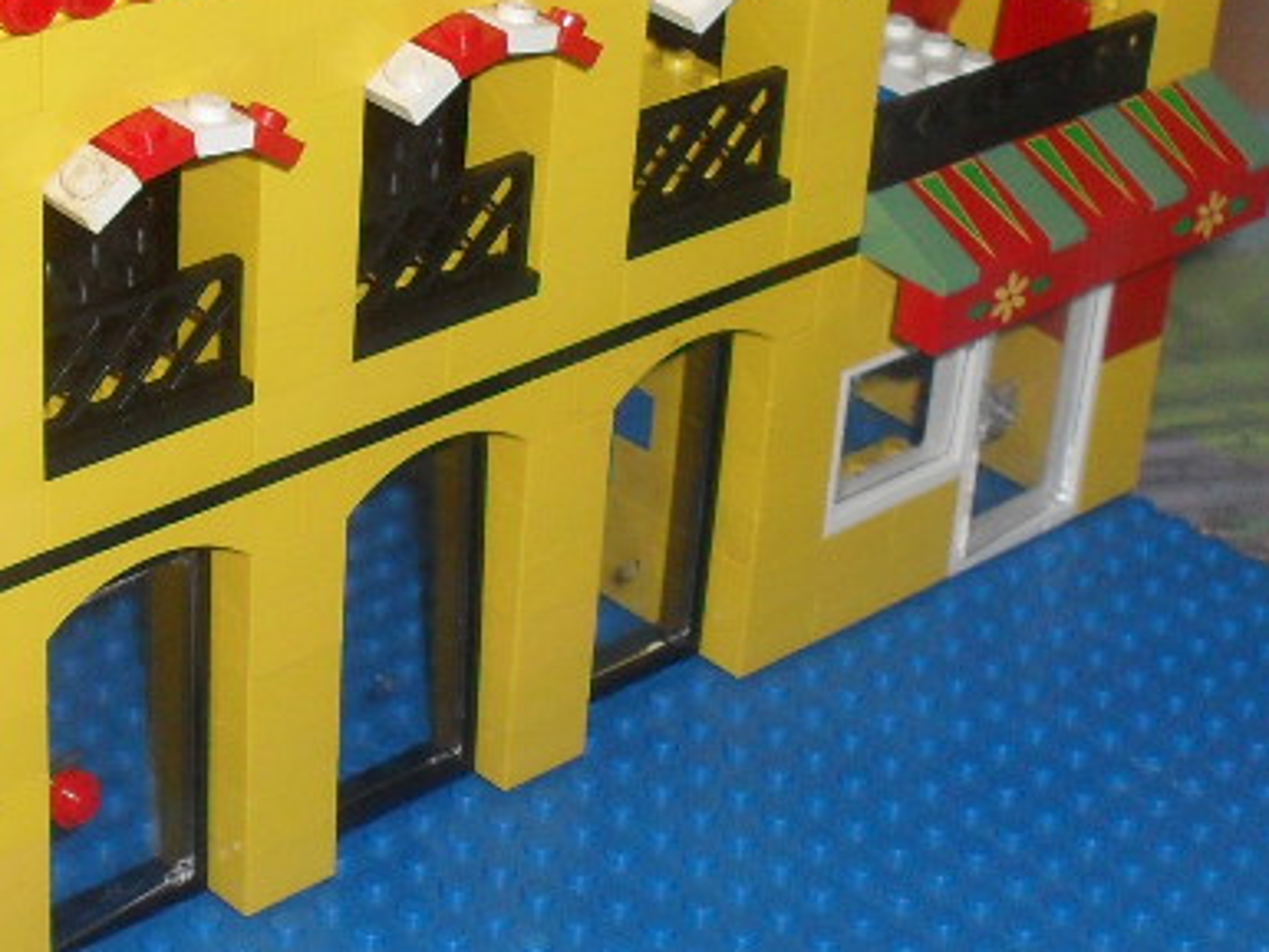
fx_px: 3410
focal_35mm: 93
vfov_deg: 15.9
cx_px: 524
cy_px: 665
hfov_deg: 21.1
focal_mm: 6.3
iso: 200
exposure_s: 1/45
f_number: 3.2
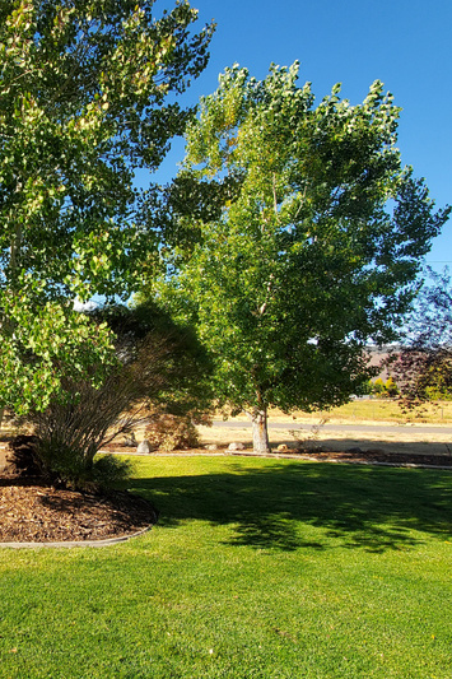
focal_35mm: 26
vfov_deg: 69.3
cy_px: 364
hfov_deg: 42.8
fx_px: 490
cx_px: 1
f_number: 2.2
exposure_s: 1/588
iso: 50
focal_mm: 1.8
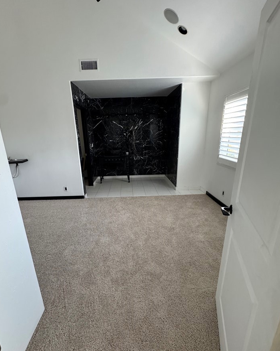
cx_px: 129
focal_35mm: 16
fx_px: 166
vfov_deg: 93.1
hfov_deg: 80.2
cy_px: 182
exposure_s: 1/76
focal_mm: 2.22
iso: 320
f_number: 2.2
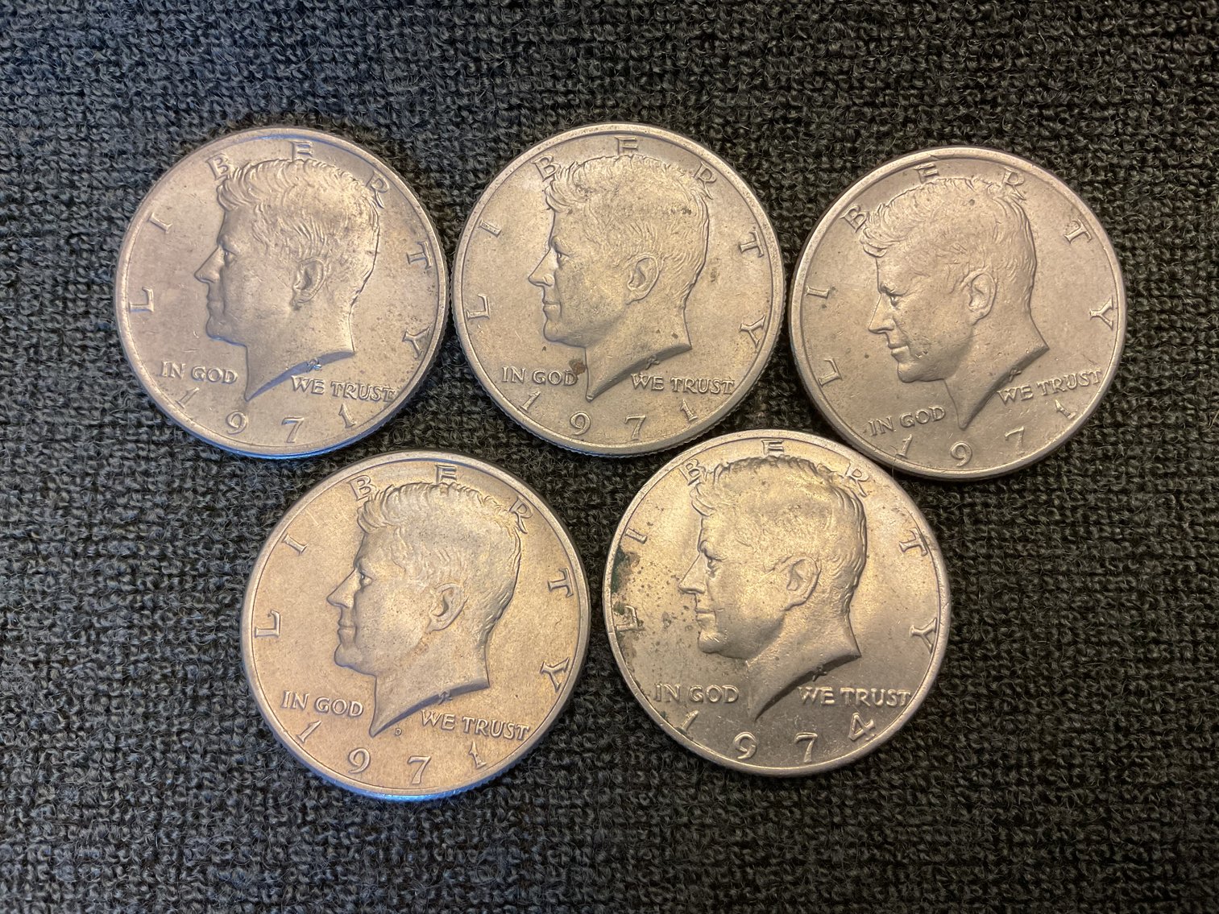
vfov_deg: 48.2
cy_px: 457
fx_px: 1021
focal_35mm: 29
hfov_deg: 61.7
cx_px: 610
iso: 80
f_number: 1.8
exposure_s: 1/50
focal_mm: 3
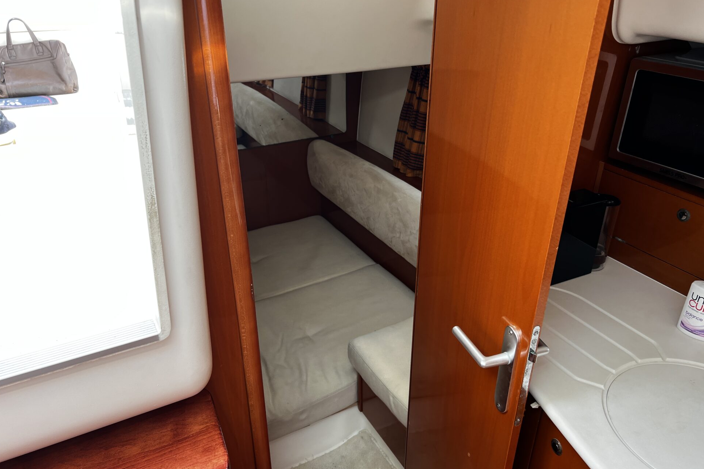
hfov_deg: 65.5
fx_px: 548
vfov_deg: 46.4
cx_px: 359
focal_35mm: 28
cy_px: 252
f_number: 1.5
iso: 50
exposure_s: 1/121
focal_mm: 5.7
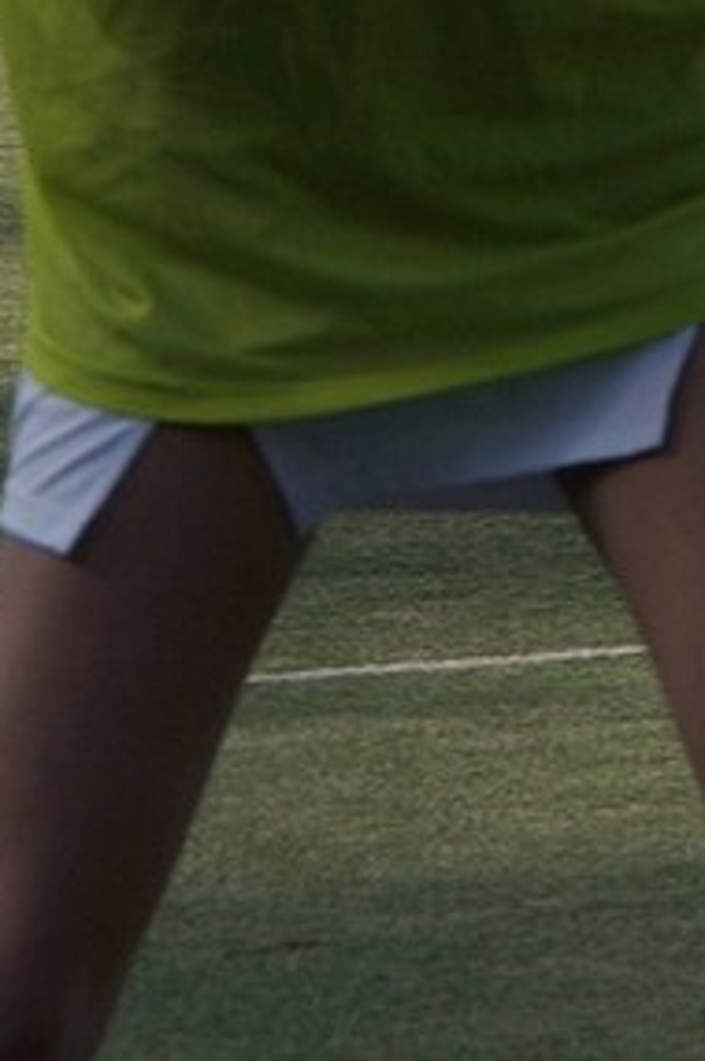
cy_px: -152
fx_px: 14251
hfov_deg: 2.8
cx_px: 468
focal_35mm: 484
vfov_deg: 4.3
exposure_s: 1/400
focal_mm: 90
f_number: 7.1
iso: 100
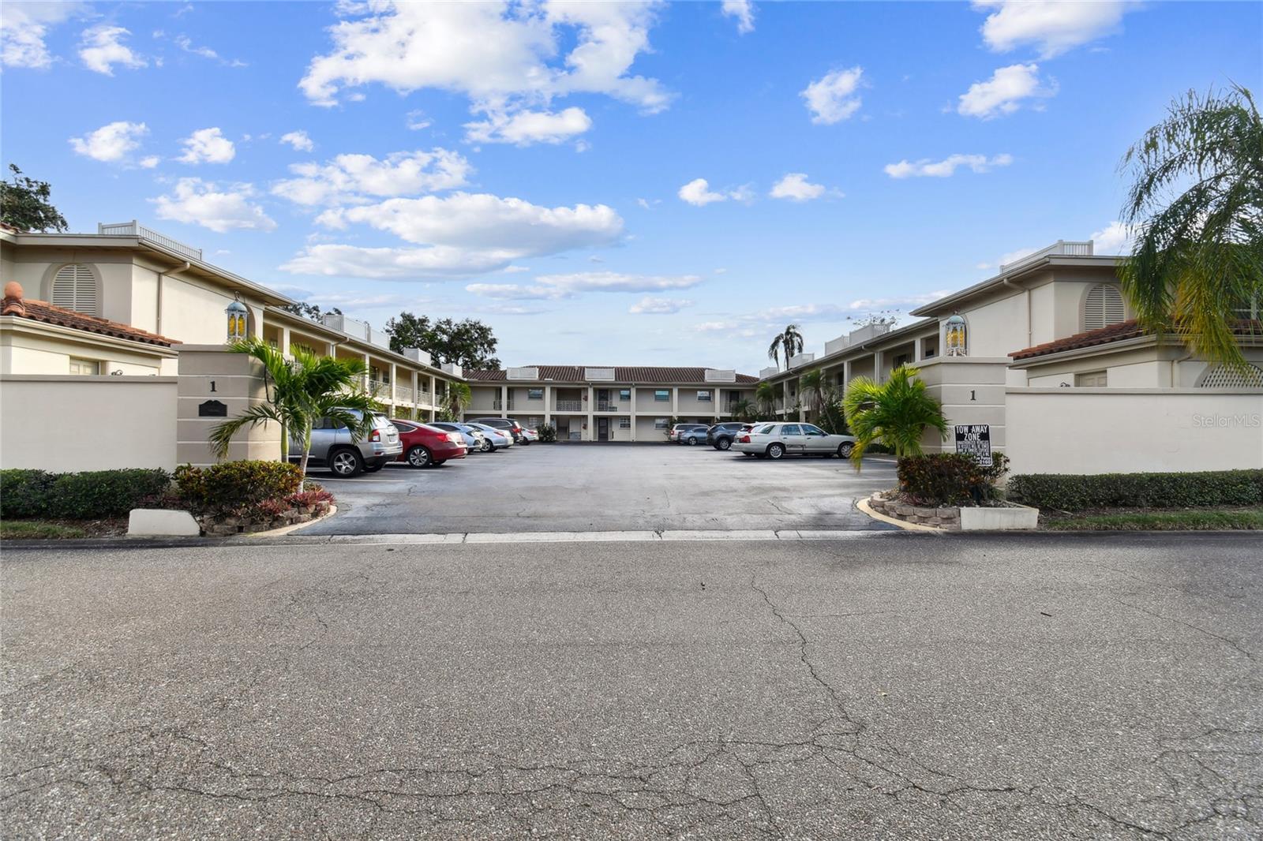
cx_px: 632
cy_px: 420
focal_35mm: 15
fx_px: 526
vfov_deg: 77.3
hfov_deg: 100.4
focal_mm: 10
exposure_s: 1/320
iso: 100
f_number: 8
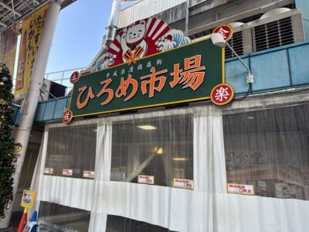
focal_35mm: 24
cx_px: 154
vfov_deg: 56.8
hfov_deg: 71.6
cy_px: 116
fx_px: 214
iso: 80
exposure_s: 1/287
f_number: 1.78
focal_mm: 6.76
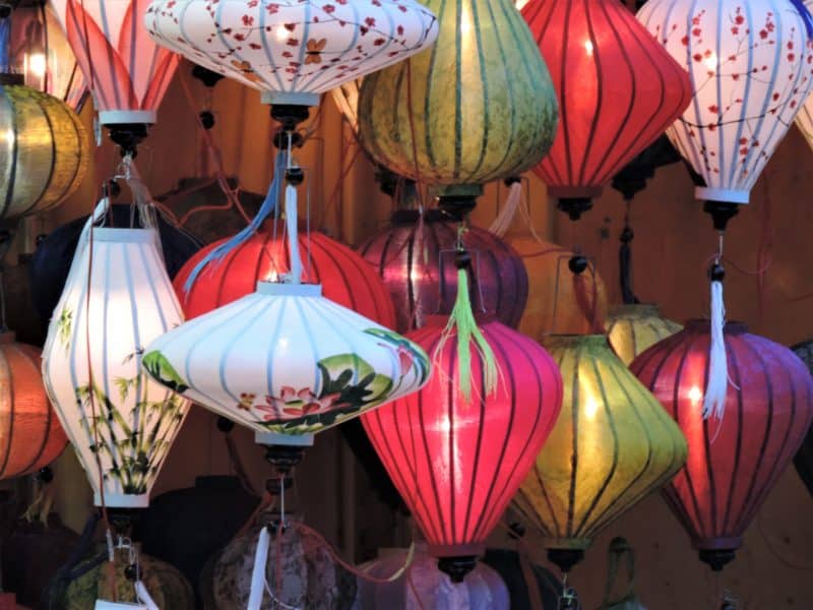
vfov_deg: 5.0
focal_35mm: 300
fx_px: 7046
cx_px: 406
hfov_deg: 6.6
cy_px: 305
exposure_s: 1/40
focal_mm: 53.5
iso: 800
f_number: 4.8
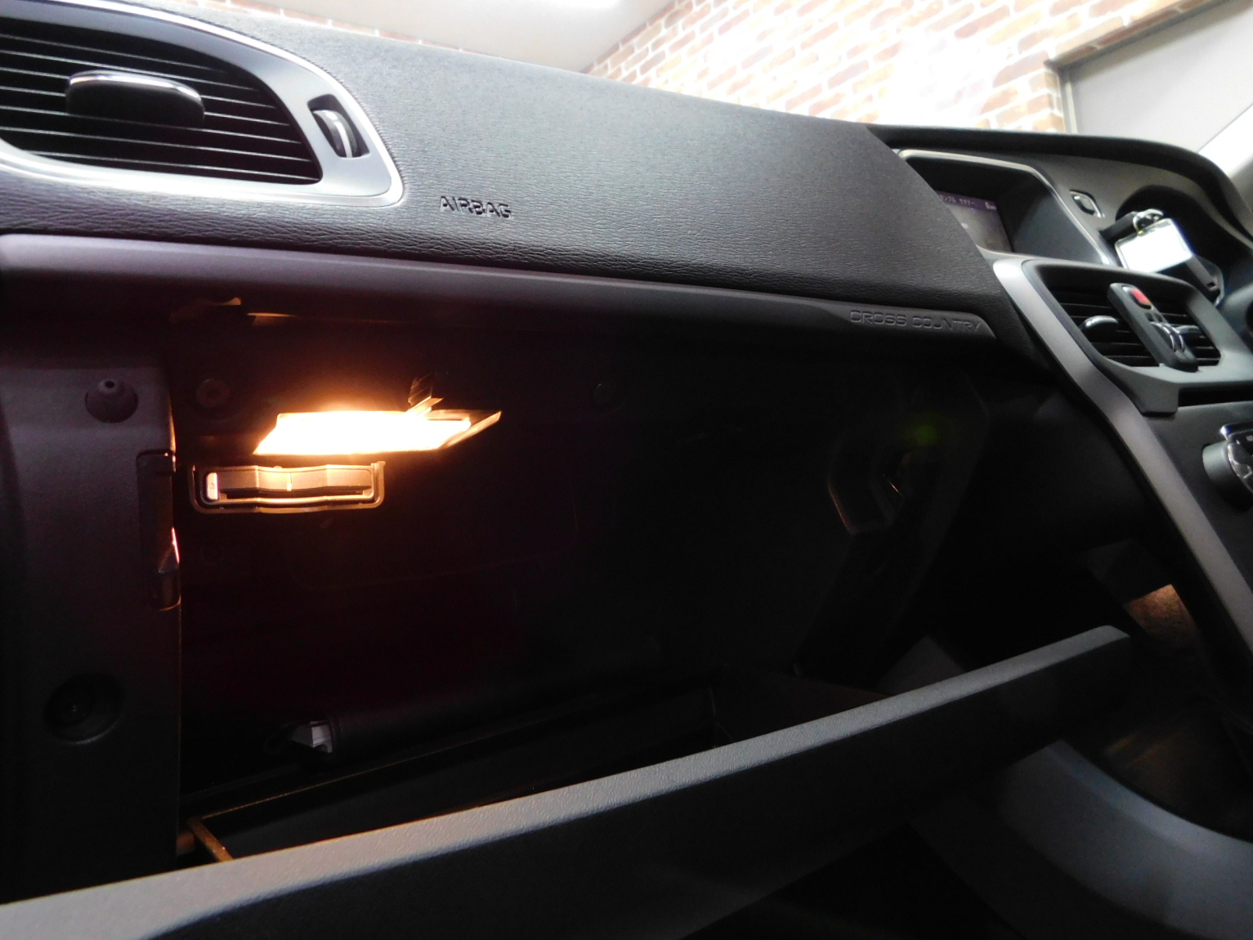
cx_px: 610
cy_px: 460
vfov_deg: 56.8
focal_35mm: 24
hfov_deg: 71.6
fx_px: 869
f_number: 3
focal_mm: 4
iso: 400
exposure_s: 1/13
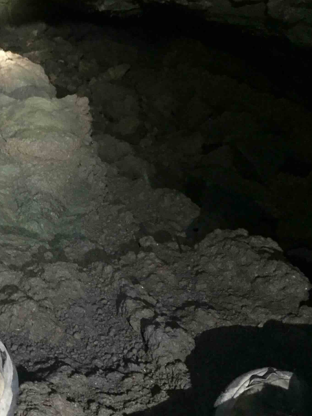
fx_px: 625
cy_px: 208
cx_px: 35
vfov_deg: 36.8
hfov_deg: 27.1
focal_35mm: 52
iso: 1000
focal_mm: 4.15
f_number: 2.2
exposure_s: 1/15
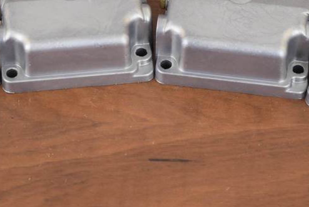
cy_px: -78
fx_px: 1503
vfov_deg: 7.7
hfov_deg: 11.7
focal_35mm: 175
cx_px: 113
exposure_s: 1/125
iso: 400
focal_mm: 36
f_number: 7.1
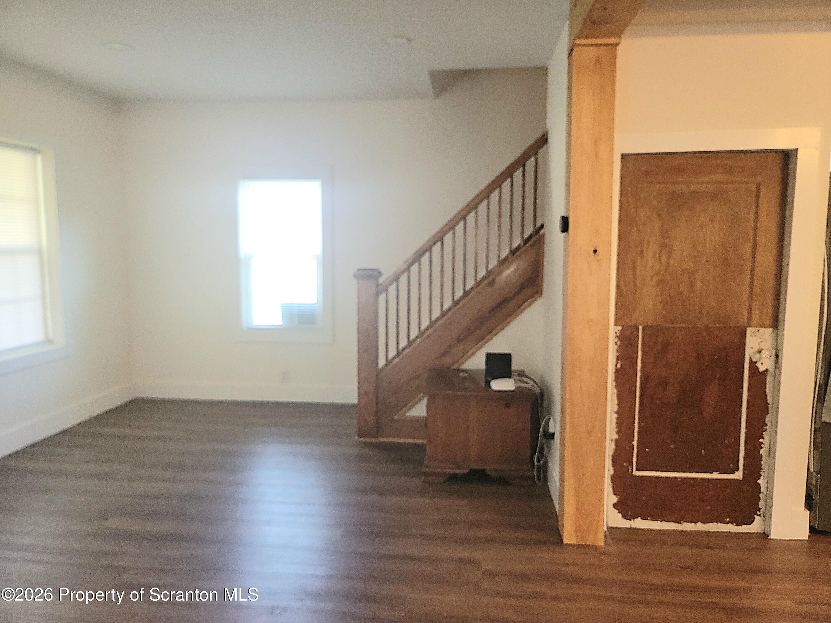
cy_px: 312
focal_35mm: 25
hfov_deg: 69.4
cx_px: 416
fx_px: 600
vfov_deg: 54.9
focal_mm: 7
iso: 100
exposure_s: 1/40
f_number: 1.8
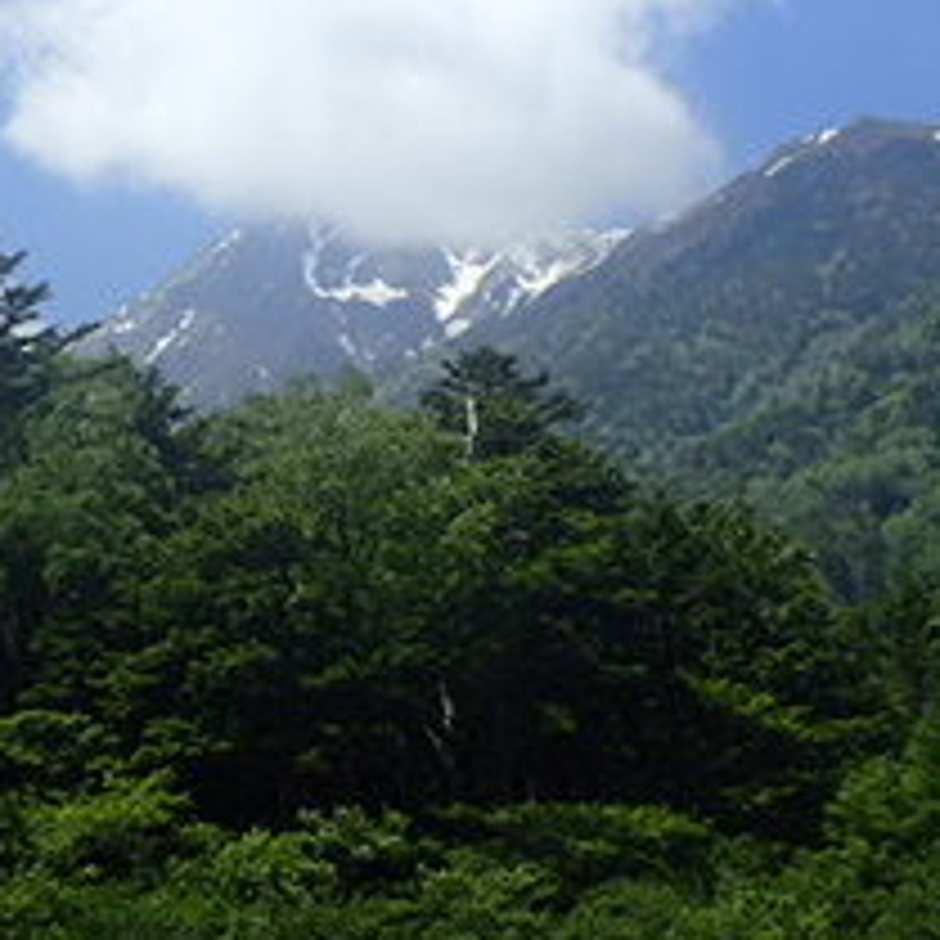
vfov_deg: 18.9
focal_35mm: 91
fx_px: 2796
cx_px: 391
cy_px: 227
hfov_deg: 19.1
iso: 100
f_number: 4
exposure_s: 1/800
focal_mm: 7.86
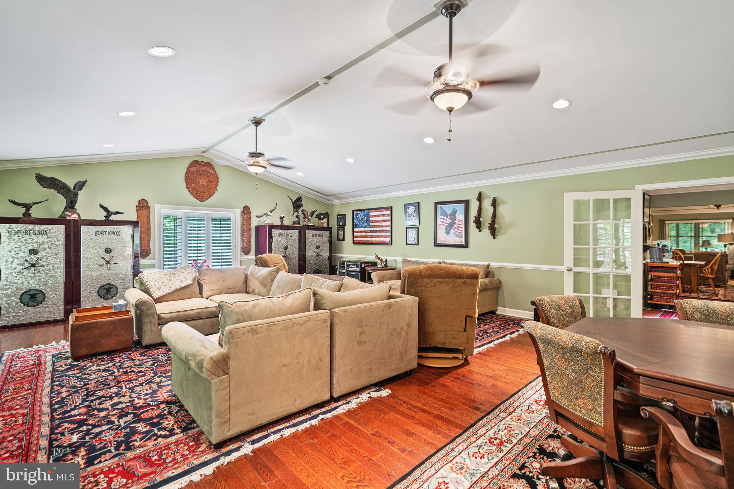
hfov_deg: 96.7
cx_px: 367
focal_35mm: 16
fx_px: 326
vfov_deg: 73.7
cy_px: 244
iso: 320
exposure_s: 1/15
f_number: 4
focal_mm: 16
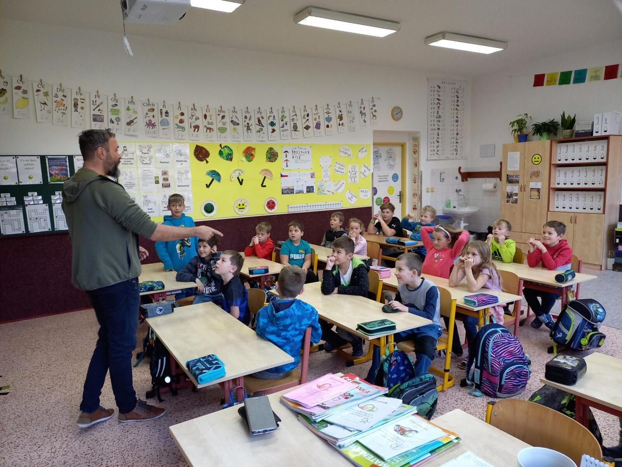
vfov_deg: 54.9
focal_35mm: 25
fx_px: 449
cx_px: 311
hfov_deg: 69.4
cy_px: 234
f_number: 1.8
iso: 200
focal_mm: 4.65
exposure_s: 1/50
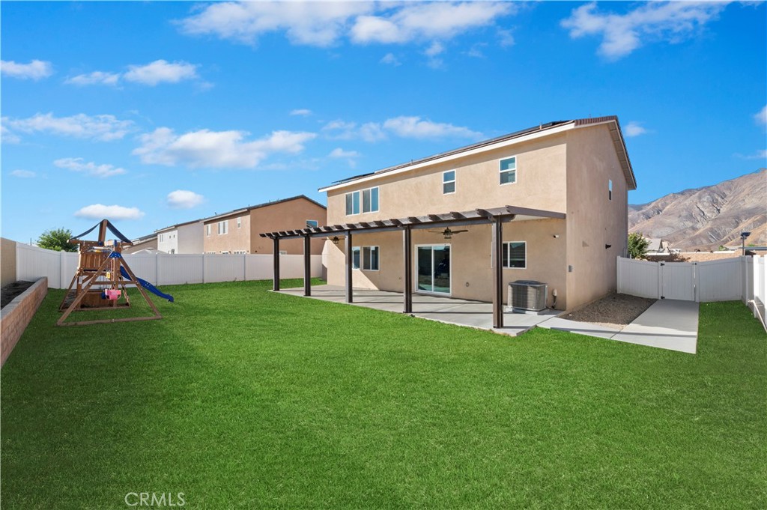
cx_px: 384
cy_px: 255
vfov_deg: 81.1
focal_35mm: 14
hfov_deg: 104.3
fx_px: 298
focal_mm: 14
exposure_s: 1/100
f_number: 22
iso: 500
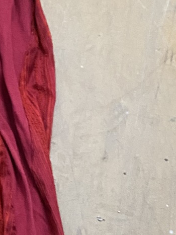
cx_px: -149
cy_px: 377
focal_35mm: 114
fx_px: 773
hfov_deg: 11.9
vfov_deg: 15.6
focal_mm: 4.25
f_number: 1.8
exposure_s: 1/25
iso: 640
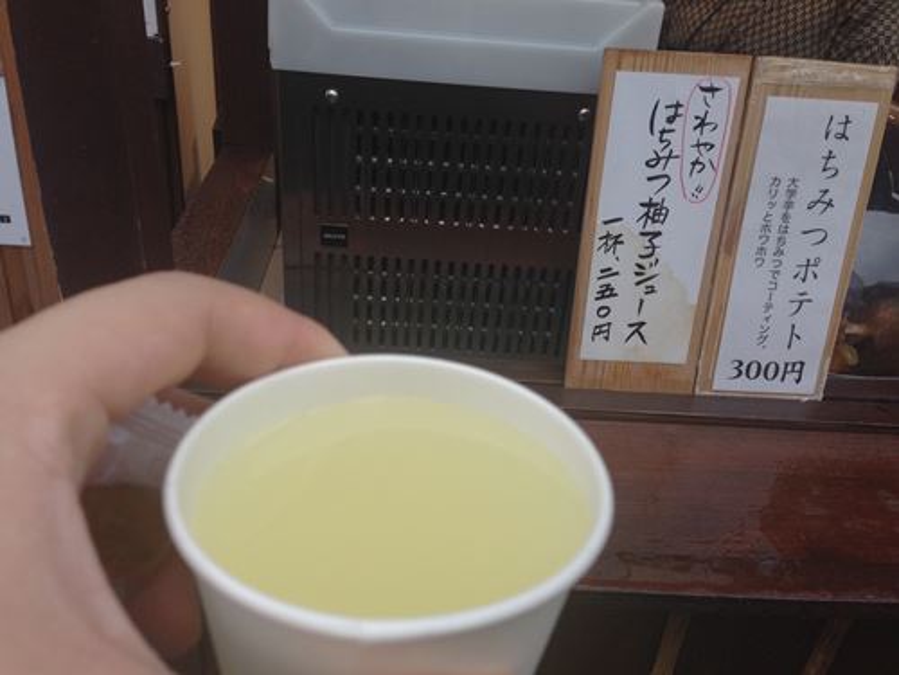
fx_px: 857
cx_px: 450
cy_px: 338
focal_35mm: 33
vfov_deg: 42.9
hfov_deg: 55.4
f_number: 2.4
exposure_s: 1/120
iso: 100
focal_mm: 4.12
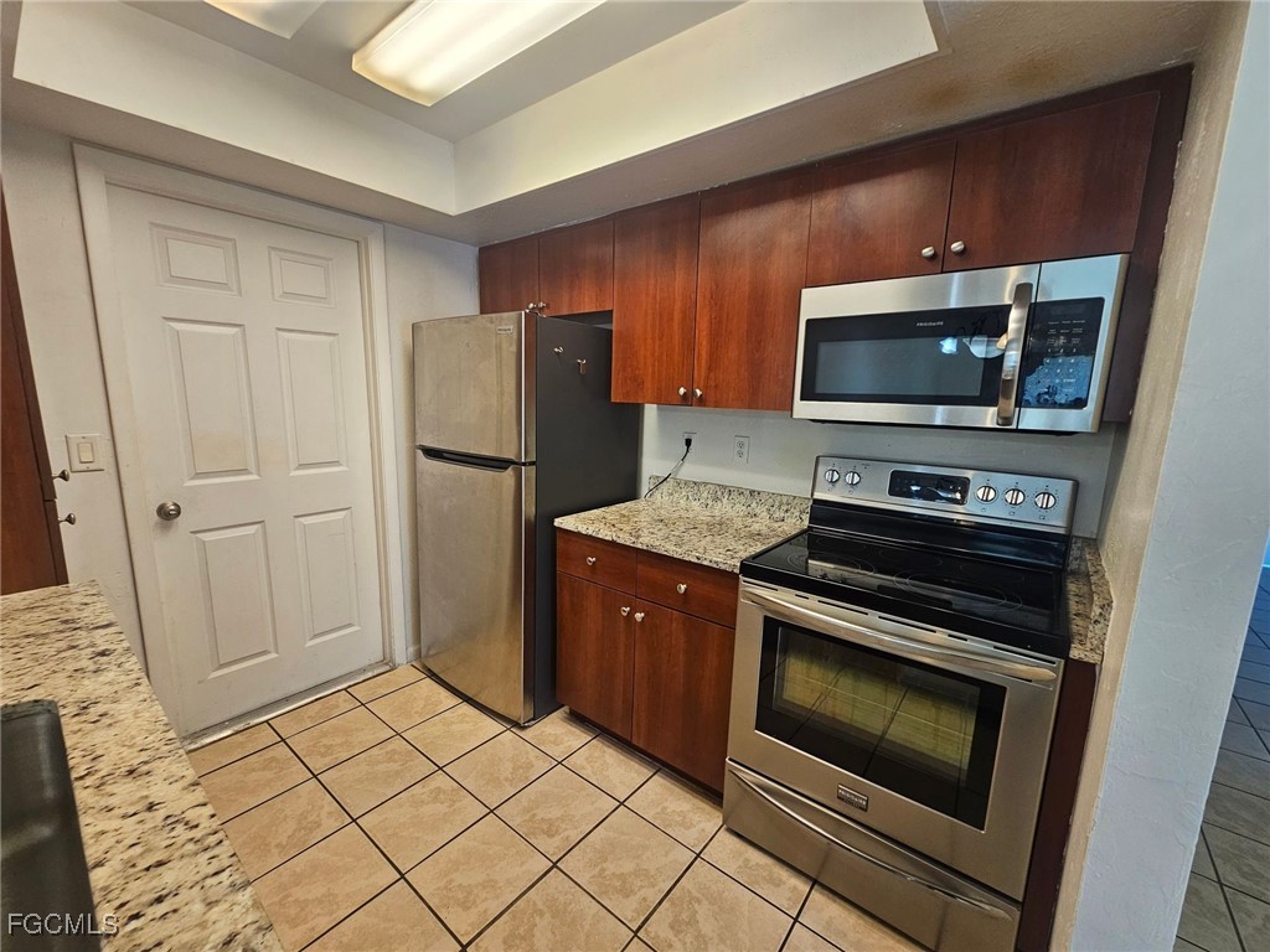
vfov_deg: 89.9
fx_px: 477
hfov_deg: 106.2
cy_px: 476
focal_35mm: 13
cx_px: 635
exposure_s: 1/60
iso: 160
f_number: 2.2
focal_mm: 2.2
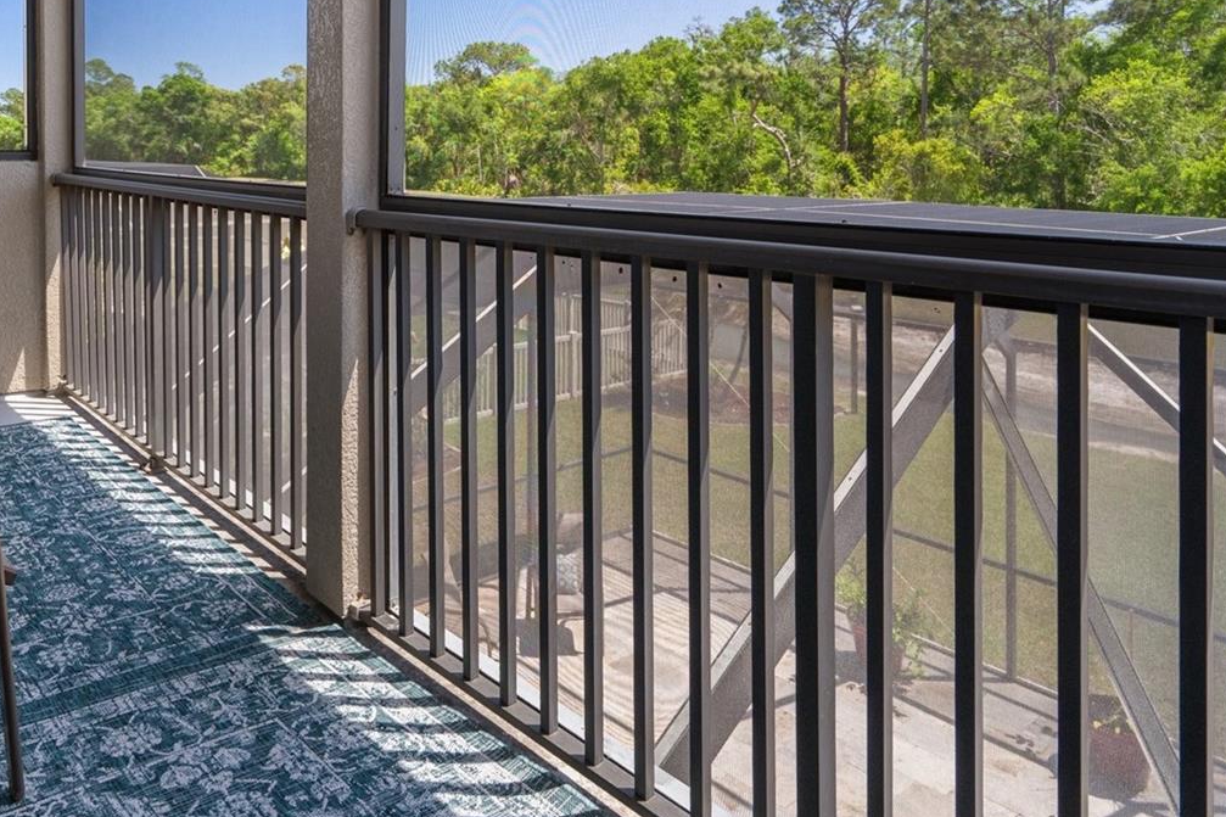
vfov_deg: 45.9
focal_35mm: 27
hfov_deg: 66.4
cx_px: 464
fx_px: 919
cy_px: 185
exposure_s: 1/6
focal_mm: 17
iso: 320
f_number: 8
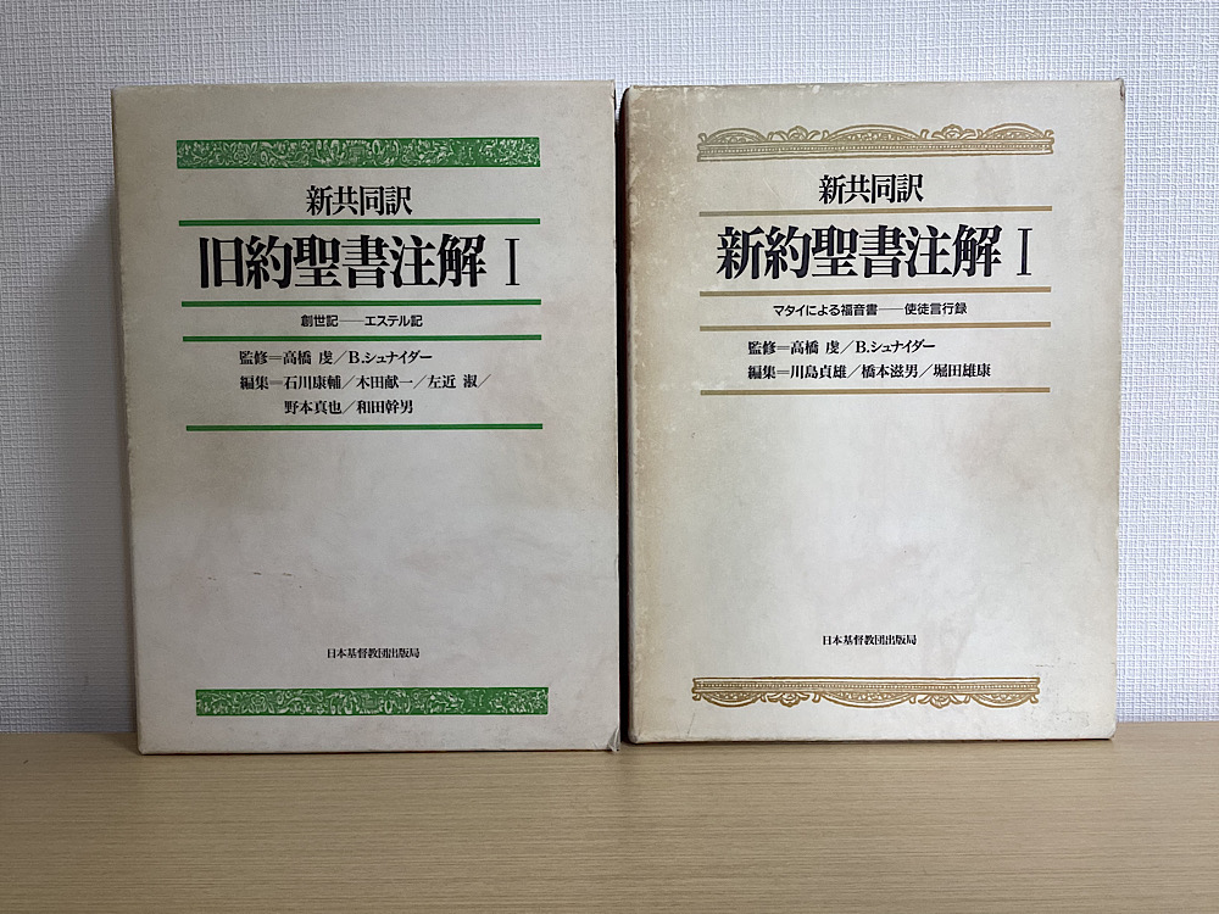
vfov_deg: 45.4
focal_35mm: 31
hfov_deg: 58.4
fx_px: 1092
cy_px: 457
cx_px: 610
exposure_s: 1/100
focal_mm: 3.3
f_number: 2.4
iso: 64
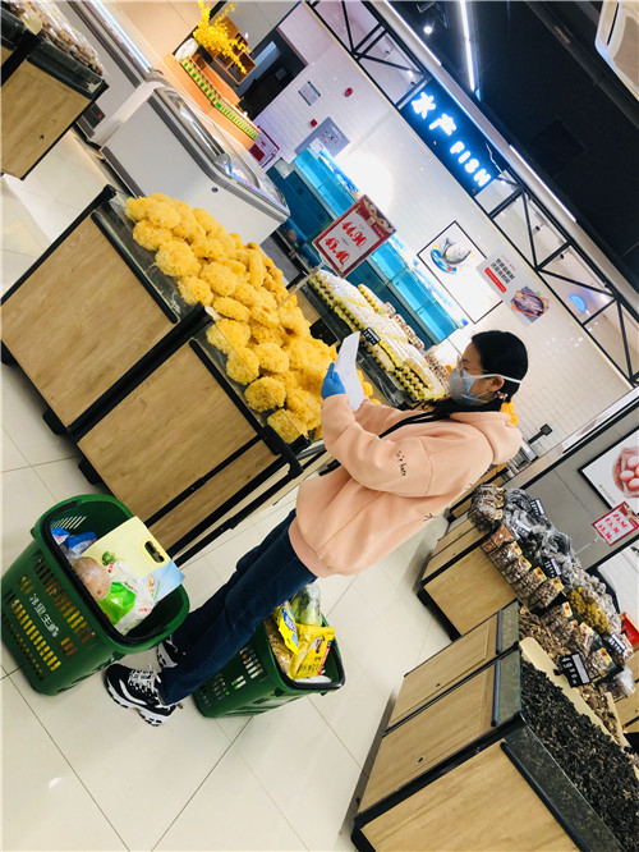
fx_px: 689
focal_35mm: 28
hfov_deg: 49.8
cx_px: 320
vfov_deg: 63.4
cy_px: 426
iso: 100
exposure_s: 1/100
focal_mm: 4
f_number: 1.8
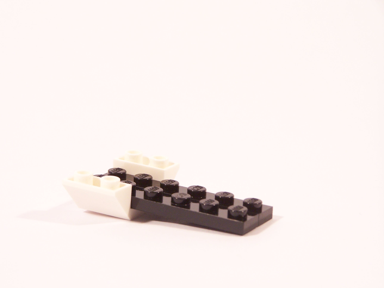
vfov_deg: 11.6
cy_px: 144
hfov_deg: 15.4
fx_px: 1420
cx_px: 192
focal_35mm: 128
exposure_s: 1/20
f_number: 3.6
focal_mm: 21.2
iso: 200
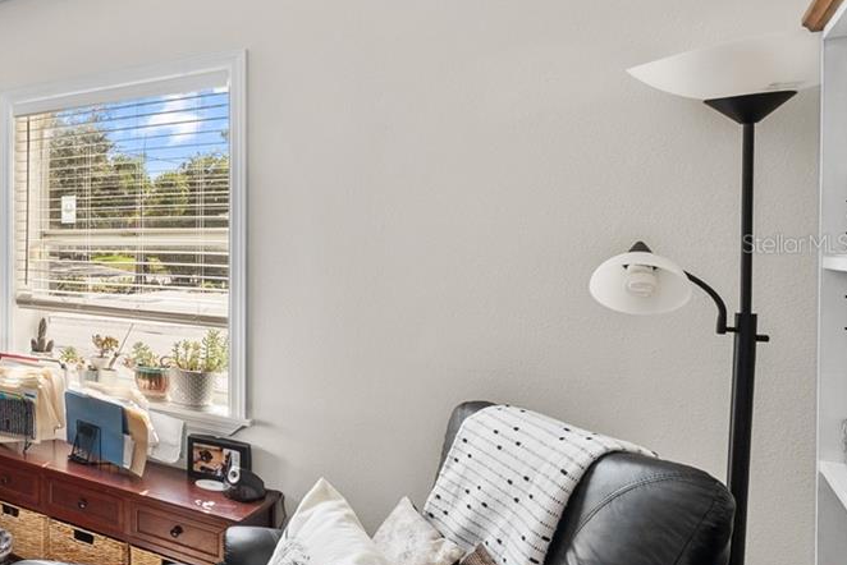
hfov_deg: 42.3
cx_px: -168
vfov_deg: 44.9
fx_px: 683
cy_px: 243
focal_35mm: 29
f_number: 9
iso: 640
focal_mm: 12
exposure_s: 1/25
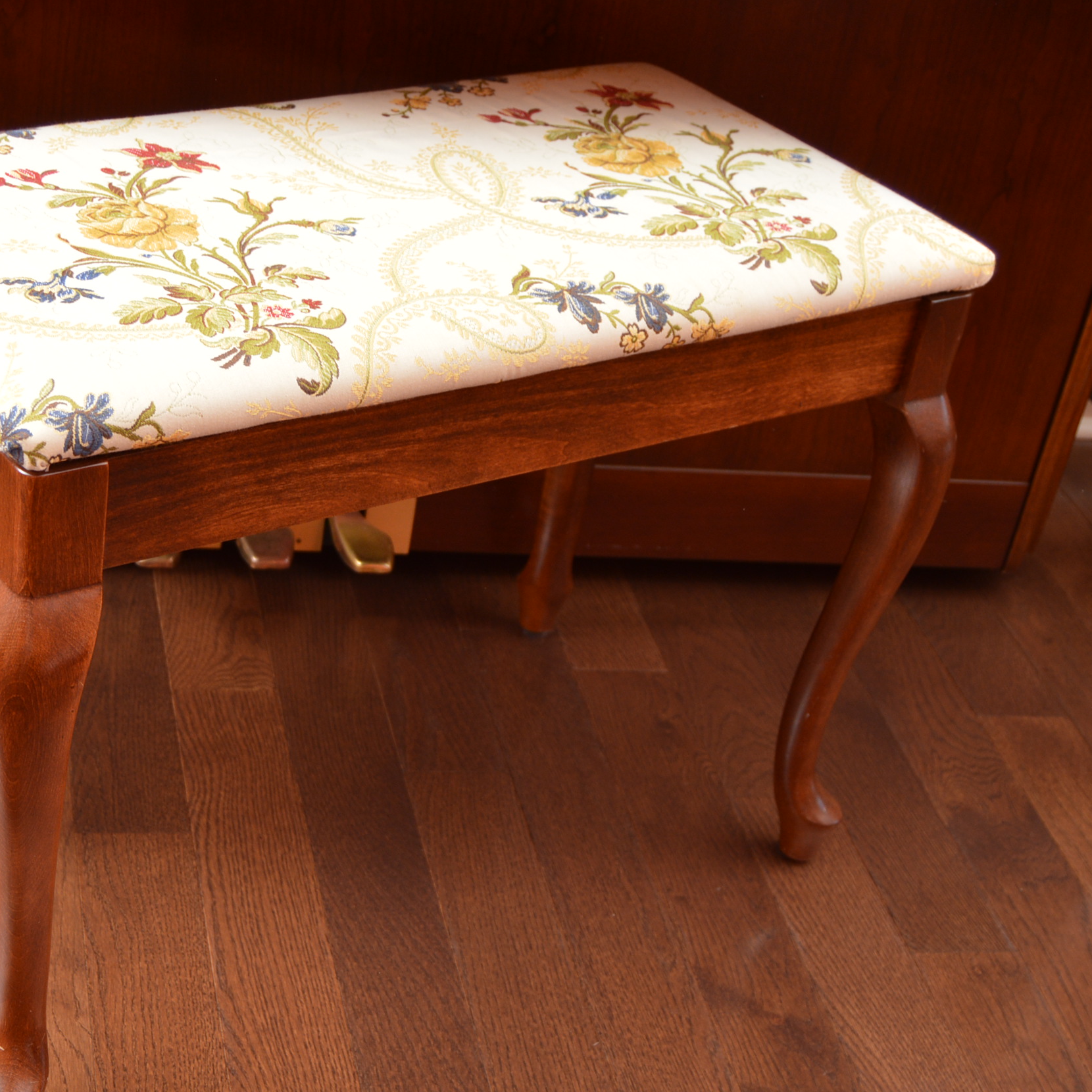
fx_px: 2141
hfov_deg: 28.2
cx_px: 278
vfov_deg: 28.5
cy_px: 655
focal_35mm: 60
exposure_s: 1/200
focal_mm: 26
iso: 200
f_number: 4
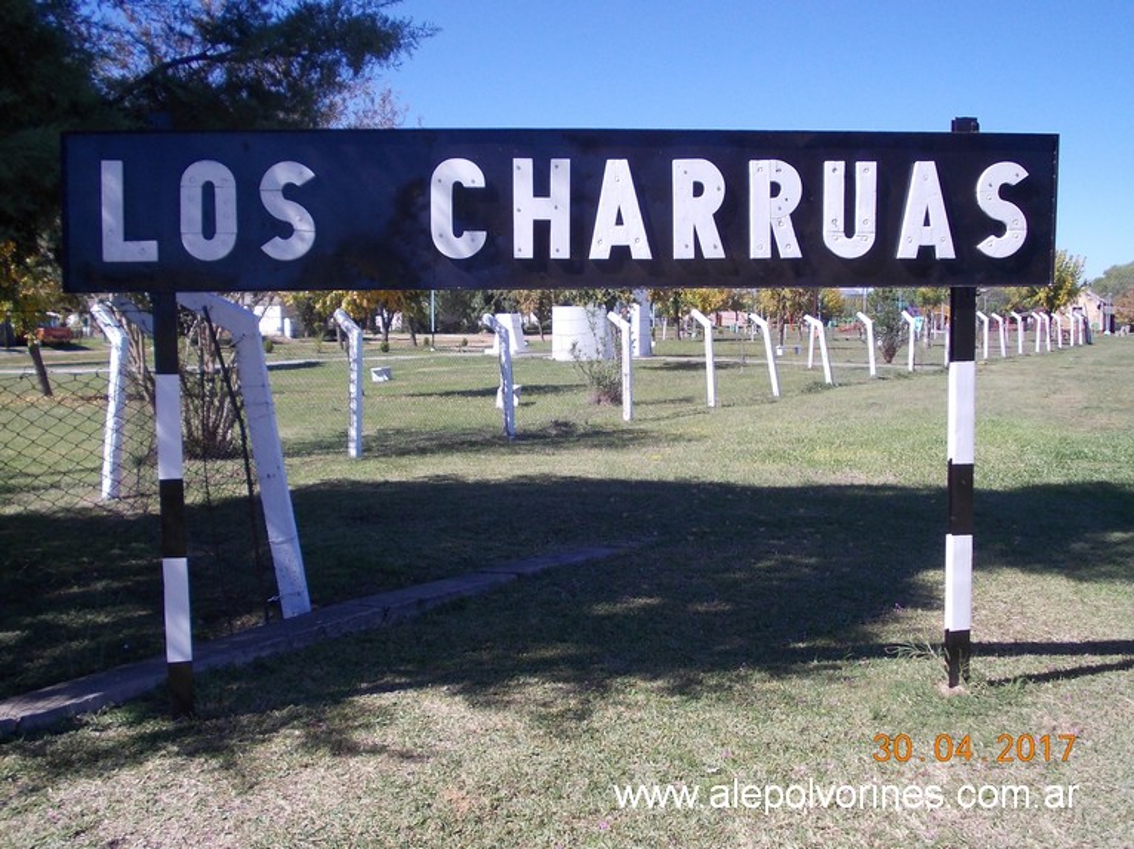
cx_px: 567
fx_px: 1244
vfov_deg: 37.7
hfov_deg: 49.0
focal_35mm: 38
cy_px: 424
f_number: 6.2
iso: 80
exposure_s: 1/200
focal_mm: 5.3
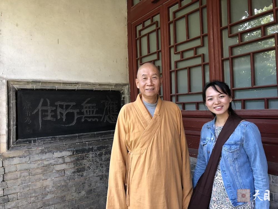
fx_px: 225
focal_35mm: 28
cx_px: 139
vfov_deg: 49.7
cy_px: 104
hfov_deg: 63.4
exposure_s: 1/30
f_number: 1.8
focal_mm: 3.99
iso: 40
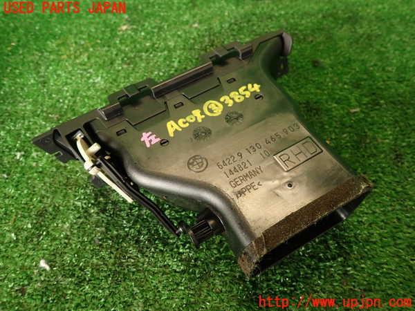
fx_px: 300
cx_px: 208
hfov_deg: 69.4
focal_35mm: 25
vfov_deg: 54.9
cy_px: 156
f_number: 2
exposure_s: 1/60
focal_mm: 4.5
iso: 200
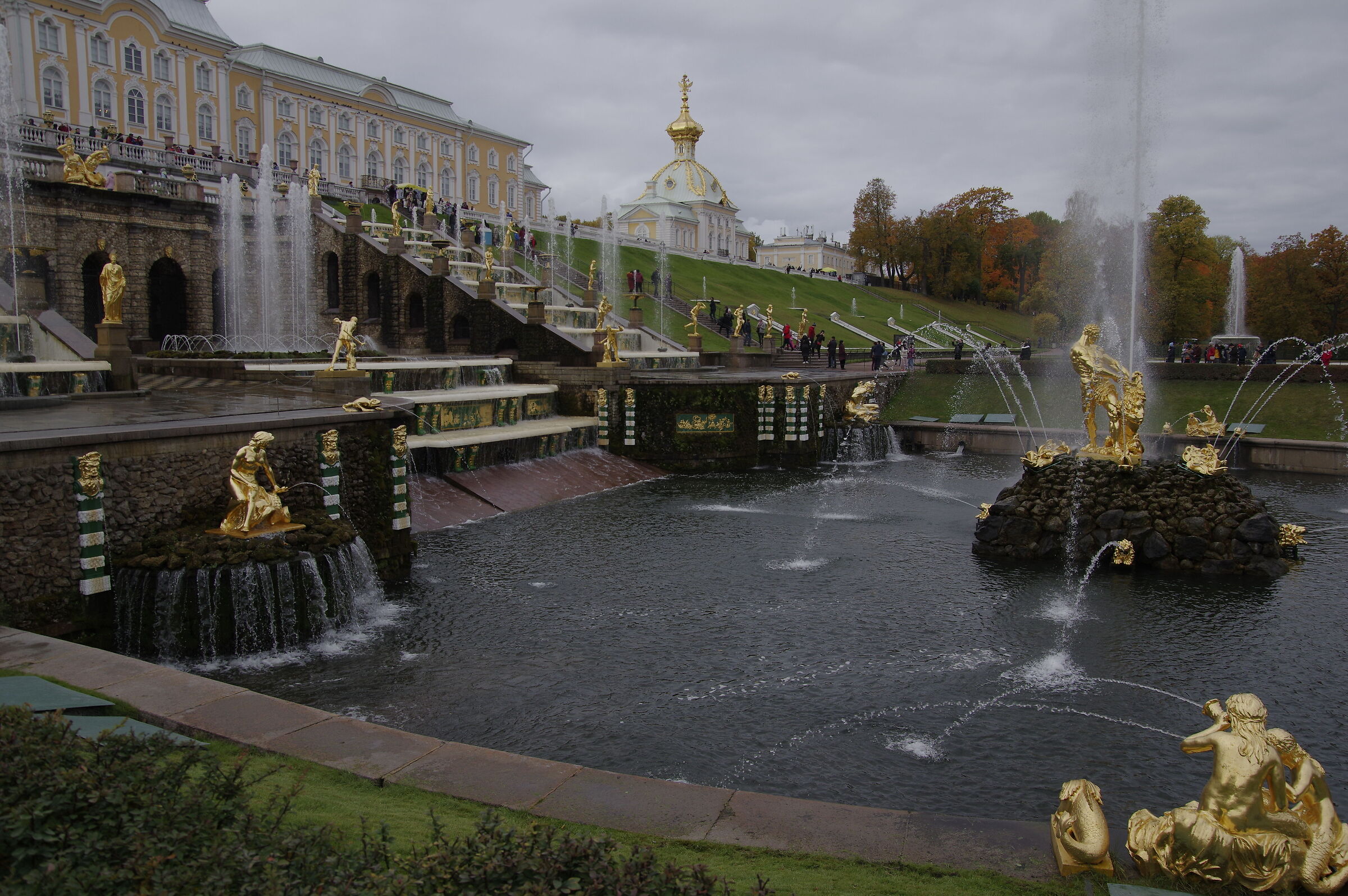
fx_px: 1122
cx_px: 674
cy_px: 448
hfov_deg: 62.0
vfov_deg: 43.5
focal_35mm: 30
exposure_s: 1/640
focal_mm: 20
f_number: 6.3
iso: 250
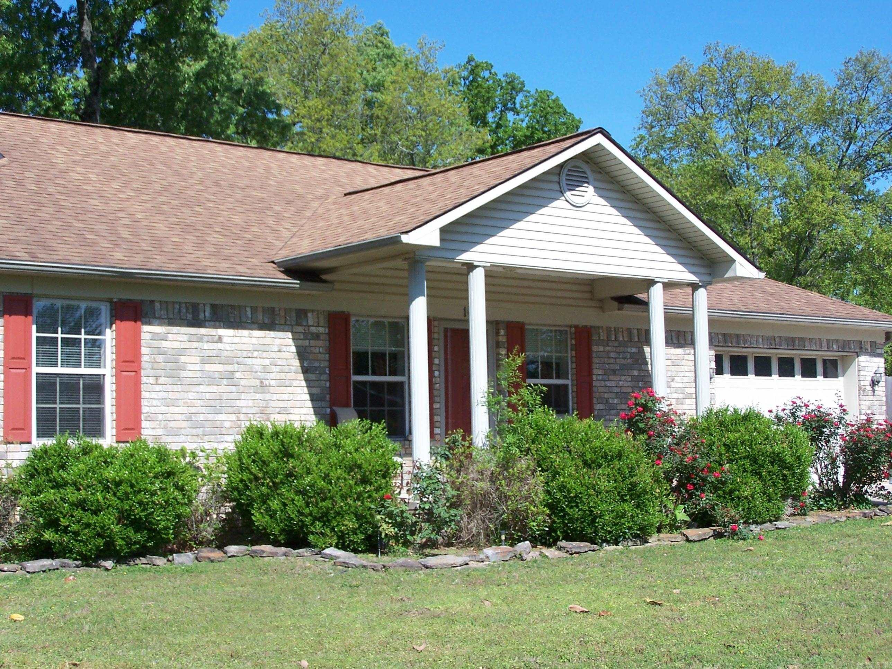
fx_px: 1520
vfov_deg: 24.8
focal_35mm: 59
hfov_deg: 32.7
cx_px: 446
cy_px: 334
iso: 80
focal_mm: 9.8
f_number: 3.1
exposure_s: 1/800
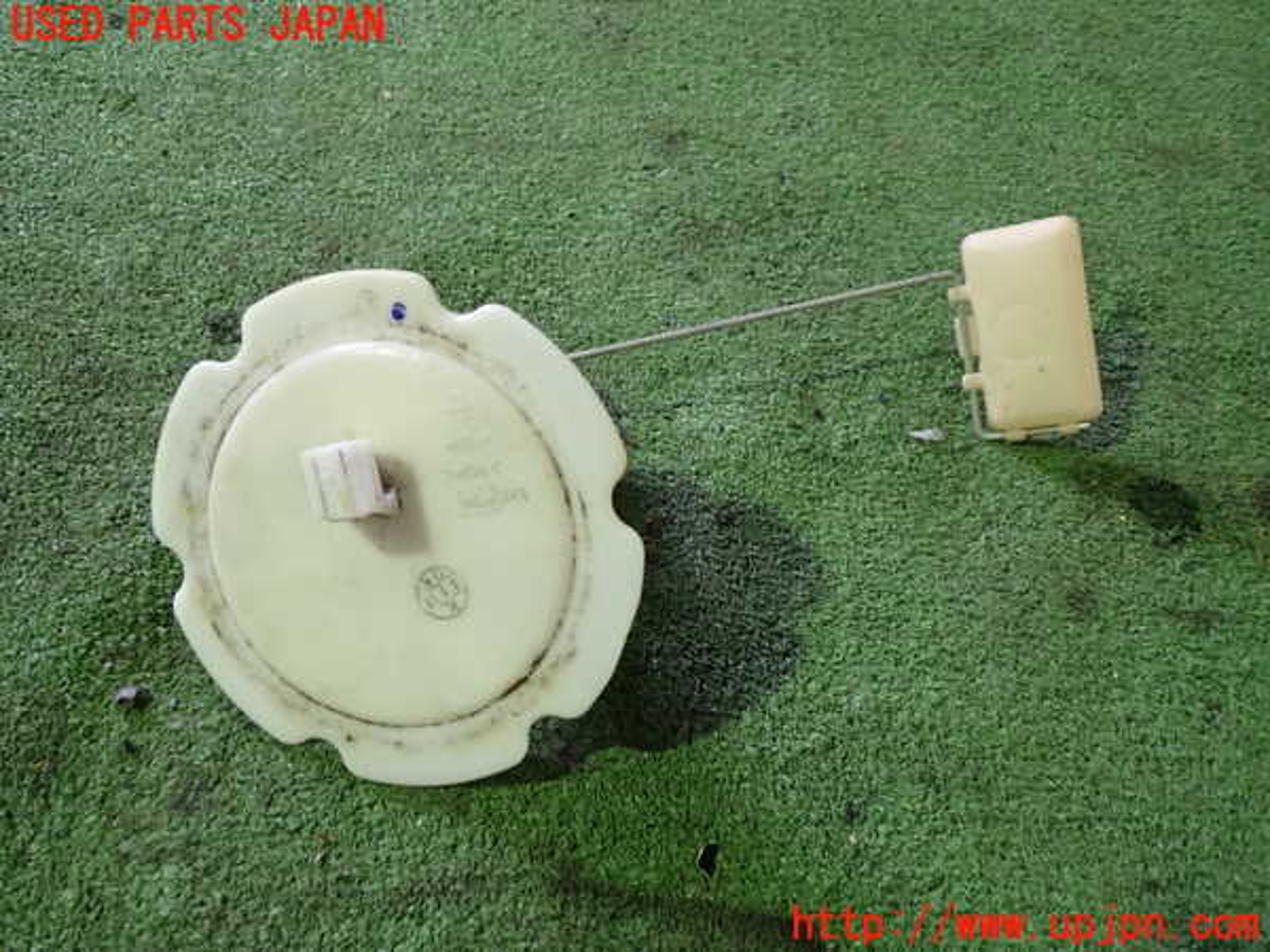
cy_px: 476
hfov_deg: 60.0
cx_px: 635
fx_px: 1101
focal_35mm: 30
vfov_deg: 46.8
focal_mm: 5.4
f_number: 2.3
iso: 320
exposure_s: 1/30
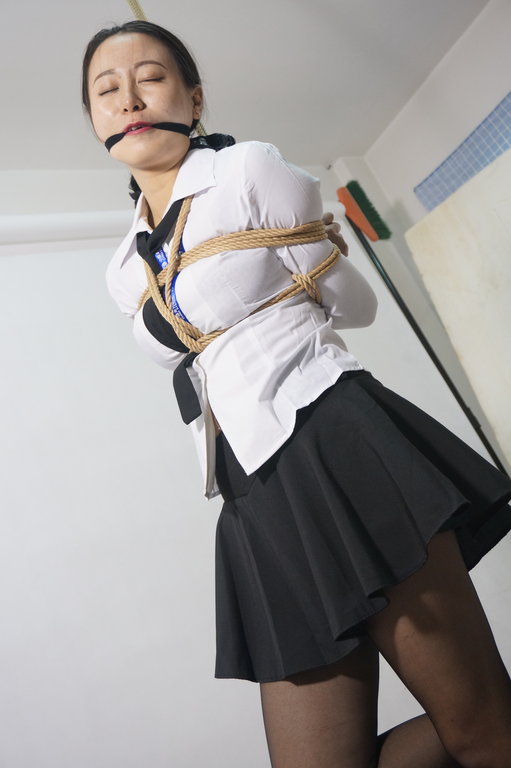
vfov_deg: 43.6
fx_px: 960
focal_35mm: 45
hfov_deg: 29.8
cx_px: 256
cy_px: 384
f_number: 5
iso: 800
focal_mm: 30
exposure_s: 1/60
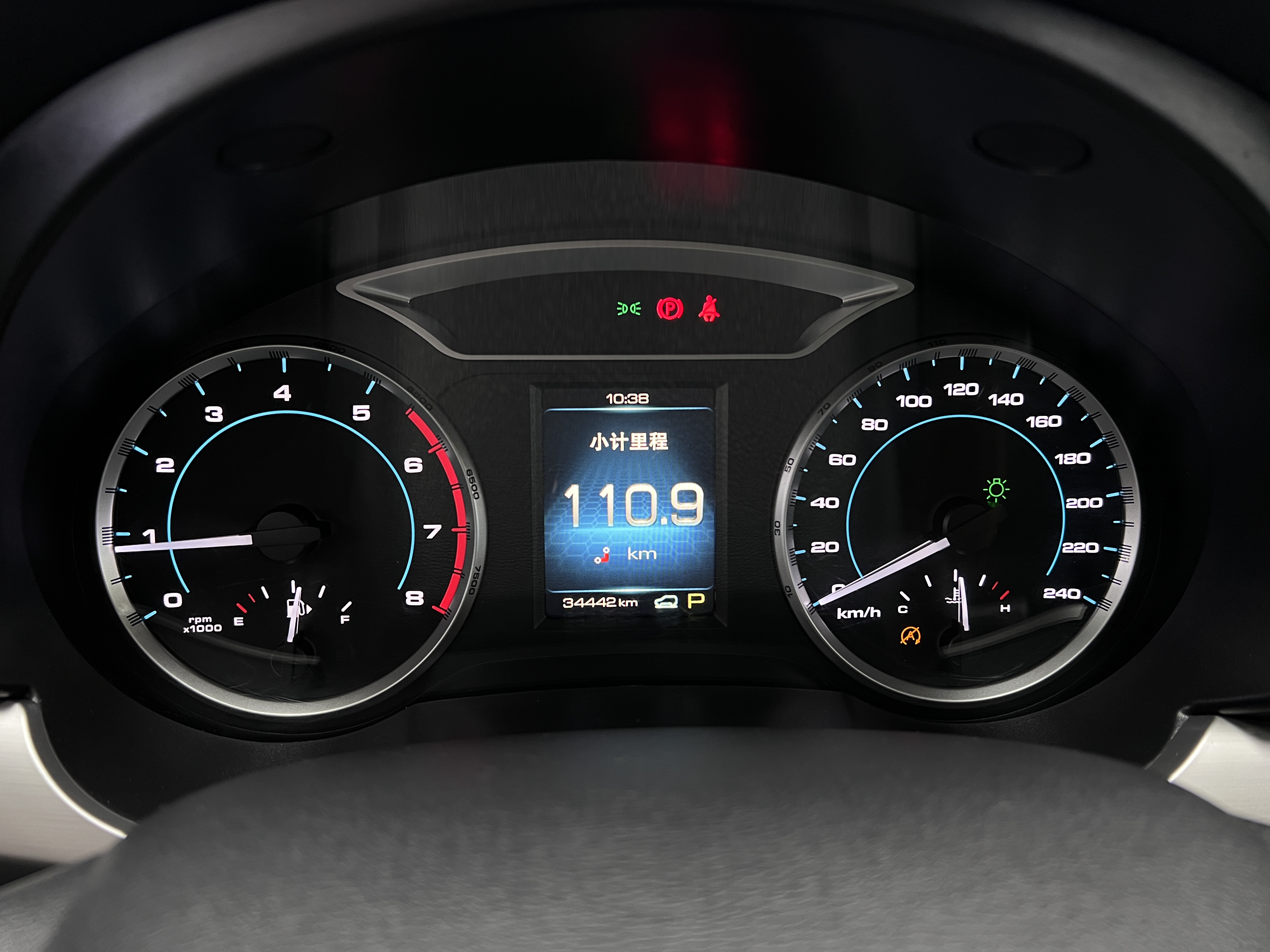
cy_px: 476
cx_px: 635
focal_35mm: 26
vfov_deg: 53.1
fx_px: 954
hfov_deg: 67.3
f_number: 1.5
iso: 200
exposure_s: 1/50
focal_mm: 5.7
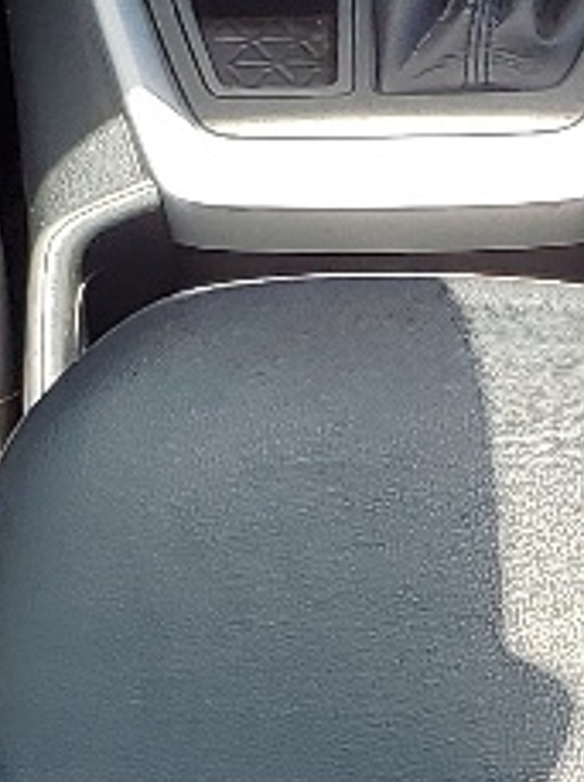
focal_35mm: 182
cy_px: 488
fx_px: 4105
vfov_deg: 10.9
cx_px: 365
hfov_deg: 8.1
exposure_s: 1/833
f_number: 1.5
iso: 50
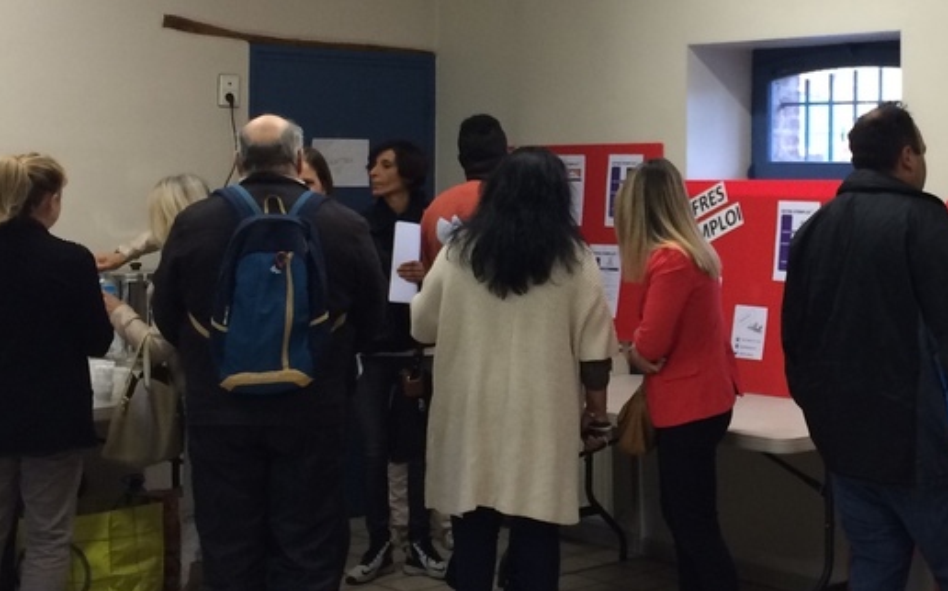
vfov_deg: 20.8
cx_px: 750
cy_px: 158
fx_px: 1601
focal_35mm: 62
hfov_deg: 32.2
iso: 80
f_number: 2.2
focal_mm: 4.15
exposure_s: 1/33
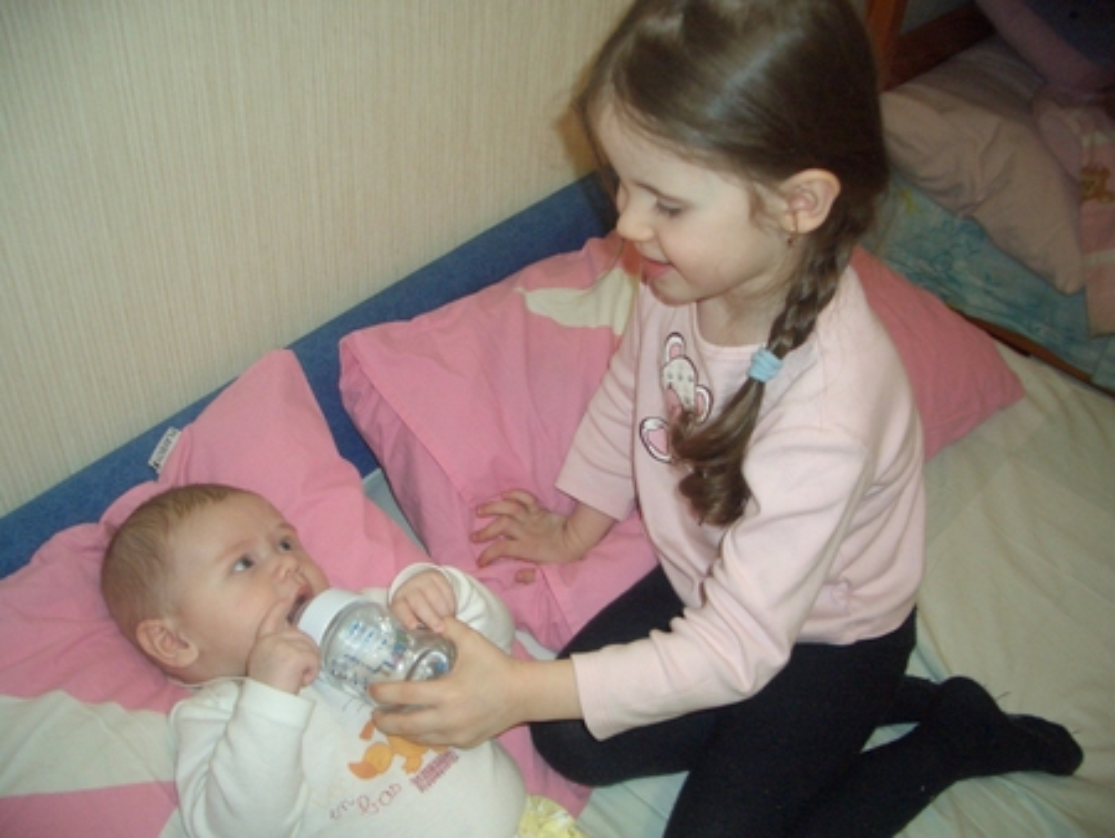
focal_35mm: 35
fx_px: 1128
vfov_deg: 40.7
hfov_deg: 52.6
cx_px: 558
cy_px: 419
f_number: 2.6
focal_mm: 5.8
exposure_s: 1/60
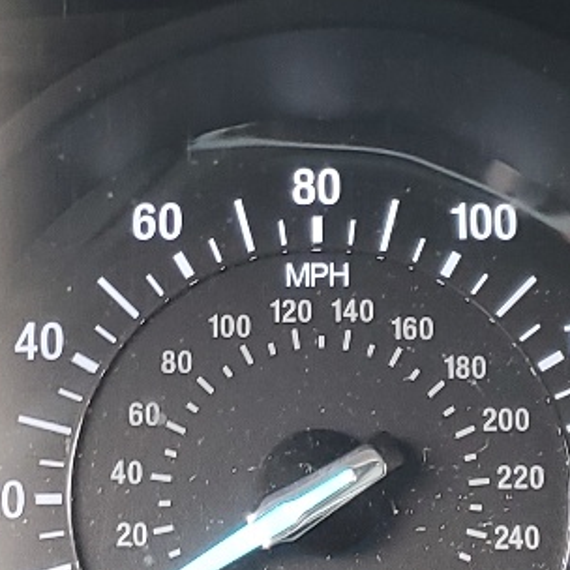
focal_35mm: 121
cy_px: 253
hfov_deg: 14.4
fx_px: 2254
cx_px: 242
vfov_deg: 14.4
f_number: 1.5
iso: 76
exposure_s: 1/60.2
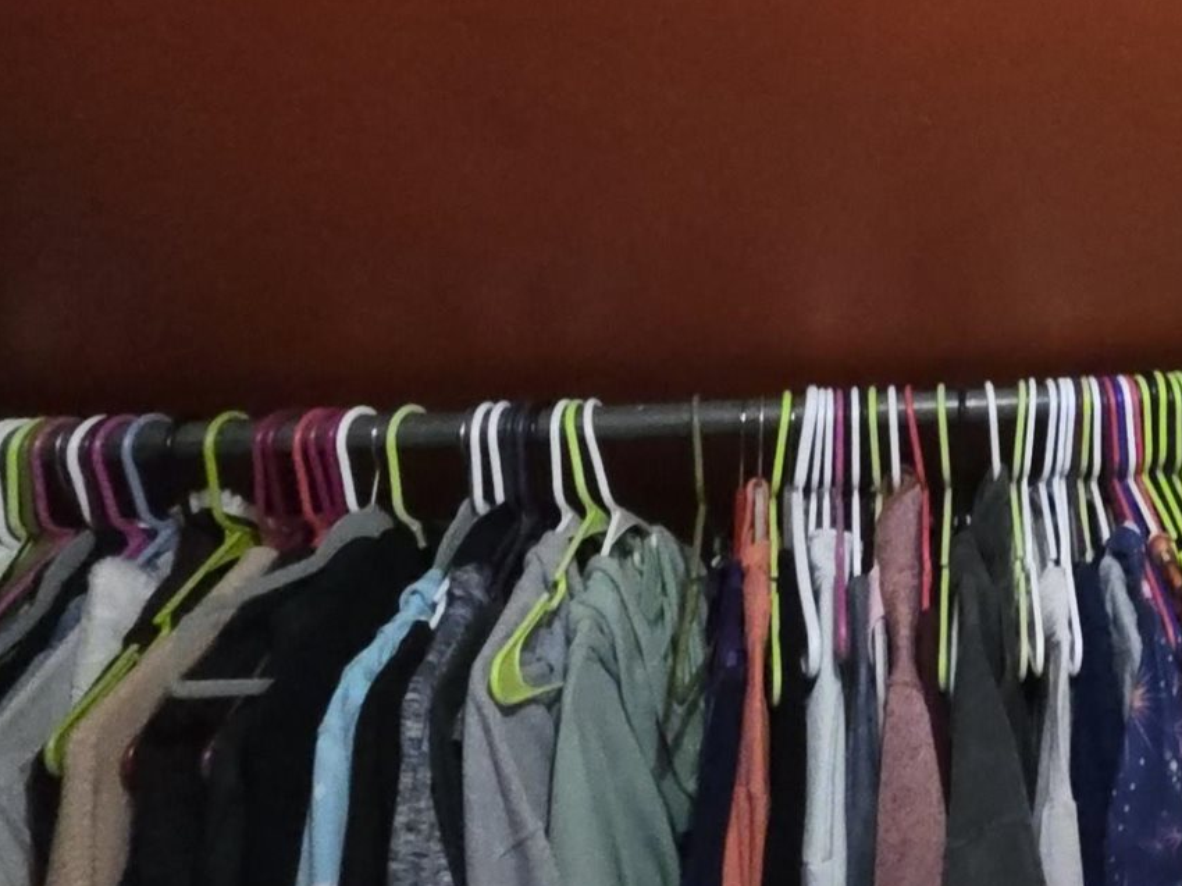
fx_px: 1604
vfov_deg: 30.5
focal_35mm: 47
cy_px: 259
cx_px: 1617
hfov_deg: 30.1
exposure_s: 1/24
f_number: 1.9
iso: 1000
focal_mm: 2.2
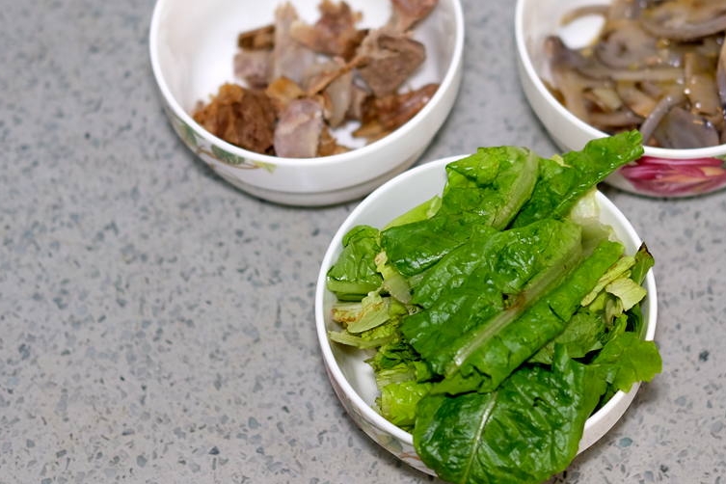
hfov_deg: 21.4
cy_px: 140
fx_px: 1916
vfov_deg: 14.4
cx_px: 472
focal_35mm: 95
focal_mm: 35
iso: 320
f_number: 2
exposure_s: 1/60
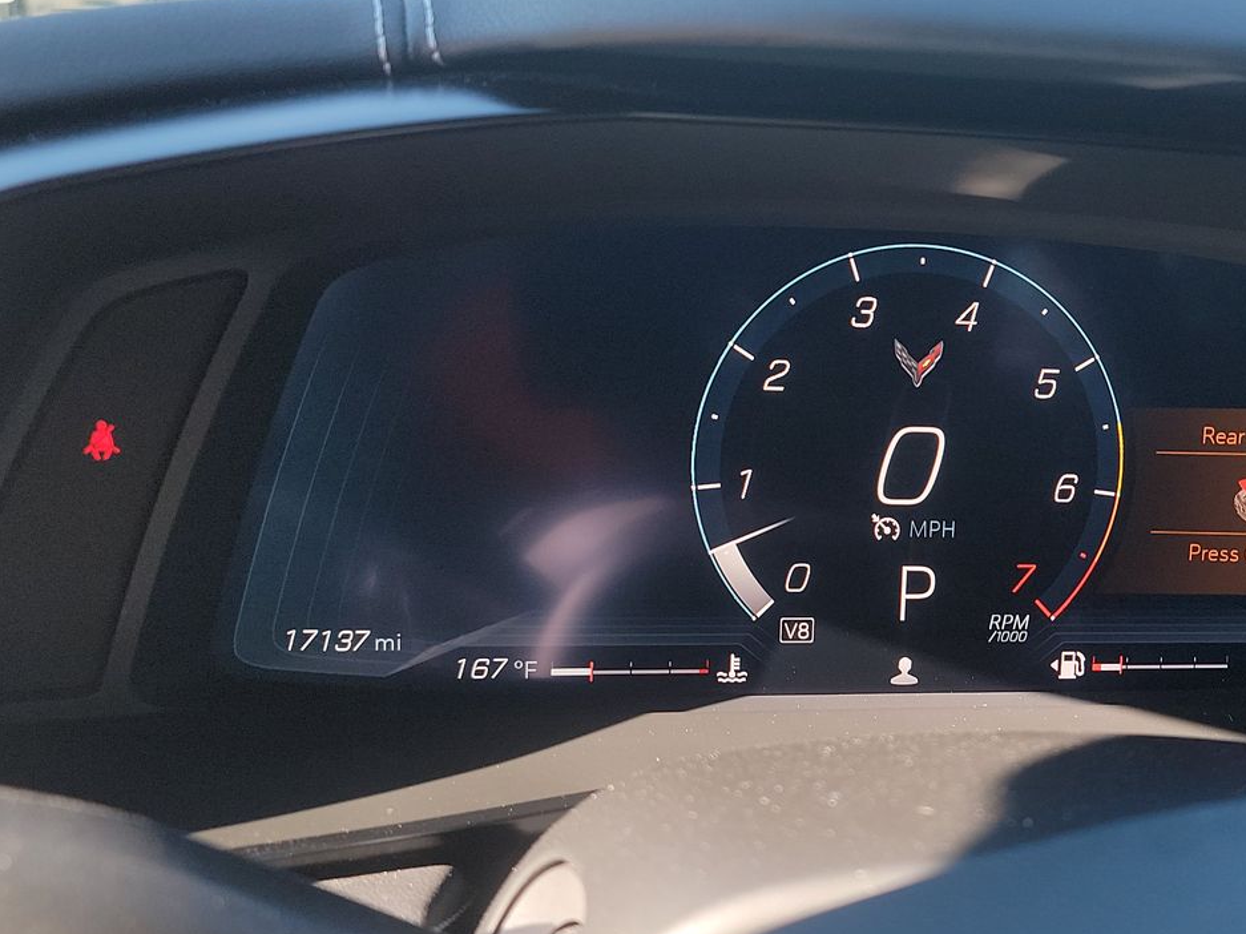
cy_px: 491
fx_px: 1475
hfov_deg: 44.5
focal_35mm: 41
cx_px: 912
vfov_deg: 35.1
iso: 95
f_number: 1.8
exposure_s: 1/119
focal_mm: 6.7
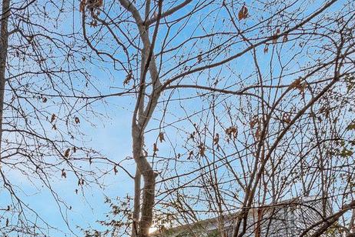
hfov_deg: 34.9
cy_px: 369
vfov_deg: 21.4
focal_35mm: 52
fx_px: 509
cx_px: -1
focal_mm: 16.5
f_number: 7.1
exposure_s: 1/1250
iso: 1250
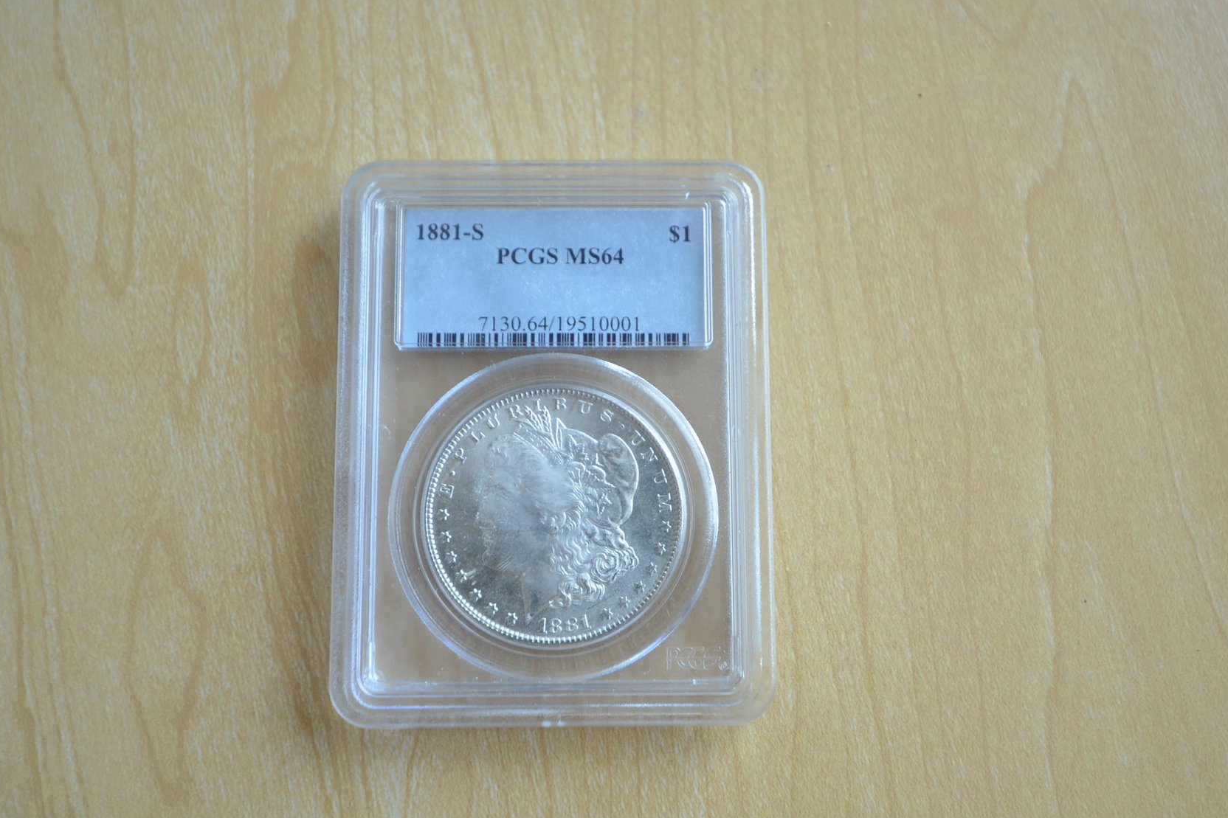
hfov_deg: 51.9
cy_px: 417
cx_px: 615
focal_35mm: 37
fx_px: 1262
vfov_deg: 35.9
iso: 400
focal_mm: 24
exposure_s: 1/50
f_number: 4.5
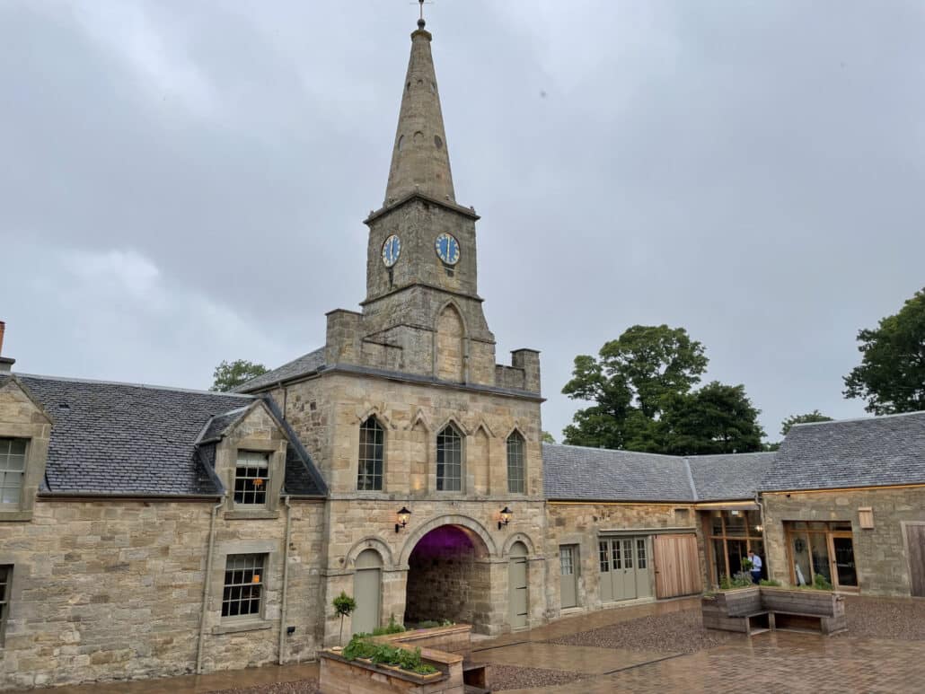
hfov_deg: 67.3
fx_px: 695
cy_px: 347
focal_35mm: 26
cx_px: 462
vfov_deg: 53.1
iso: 32
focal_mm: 4.2
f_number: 1.6
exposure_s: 1/473
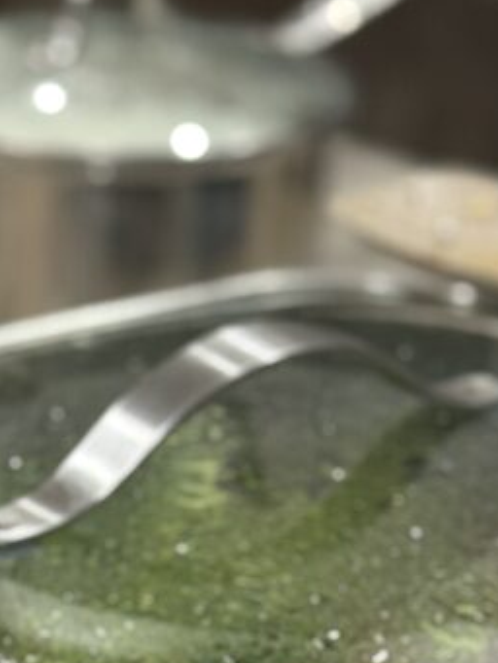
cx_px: -97
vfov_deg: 13.5
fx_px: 2760
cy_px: 653
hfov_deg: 10.2
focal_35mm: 144
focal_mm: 6.76
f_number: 1.78
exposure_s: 1/40
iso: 320
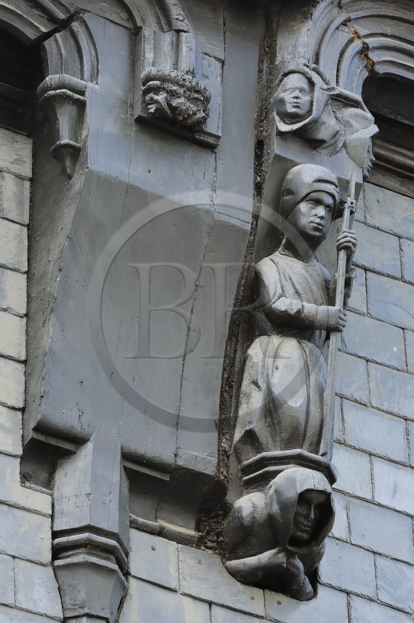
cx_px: 207
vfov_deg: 10.2
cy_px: 312
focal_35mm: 202
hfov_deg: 6.8
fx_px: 3503
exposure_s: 1/40
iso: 100
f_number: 5
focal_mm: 135
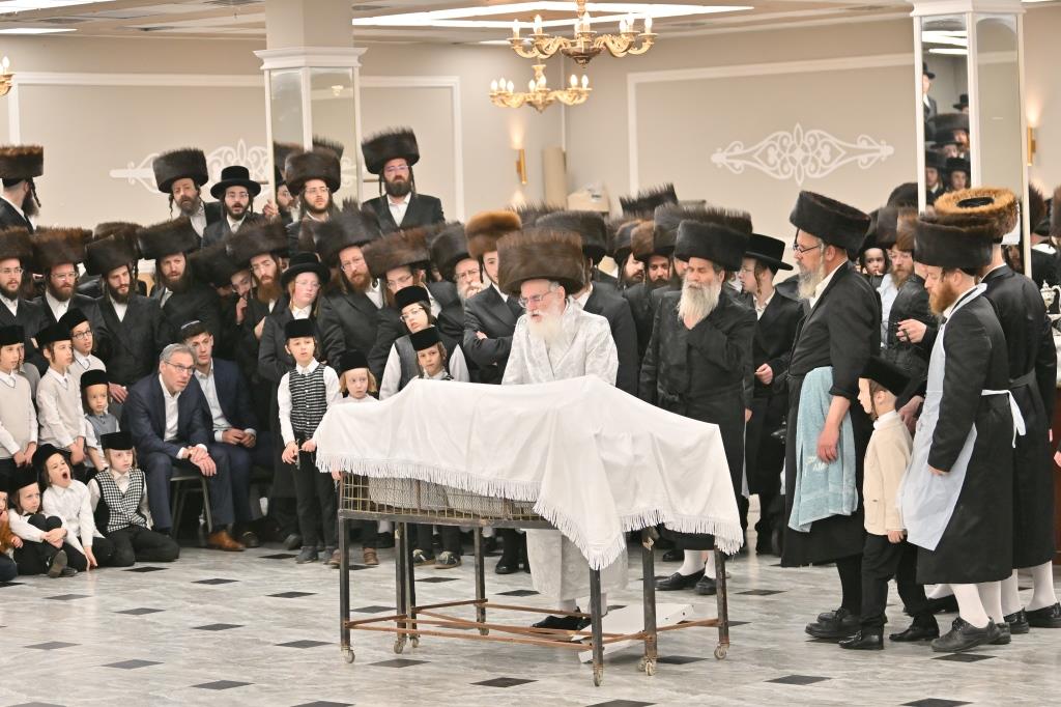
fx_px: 3093
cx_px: 530
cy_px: 354
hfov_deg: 19.5
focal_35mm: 105
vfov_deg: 13.0
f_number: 2.8
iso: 400
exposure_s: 1/400
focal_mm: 70
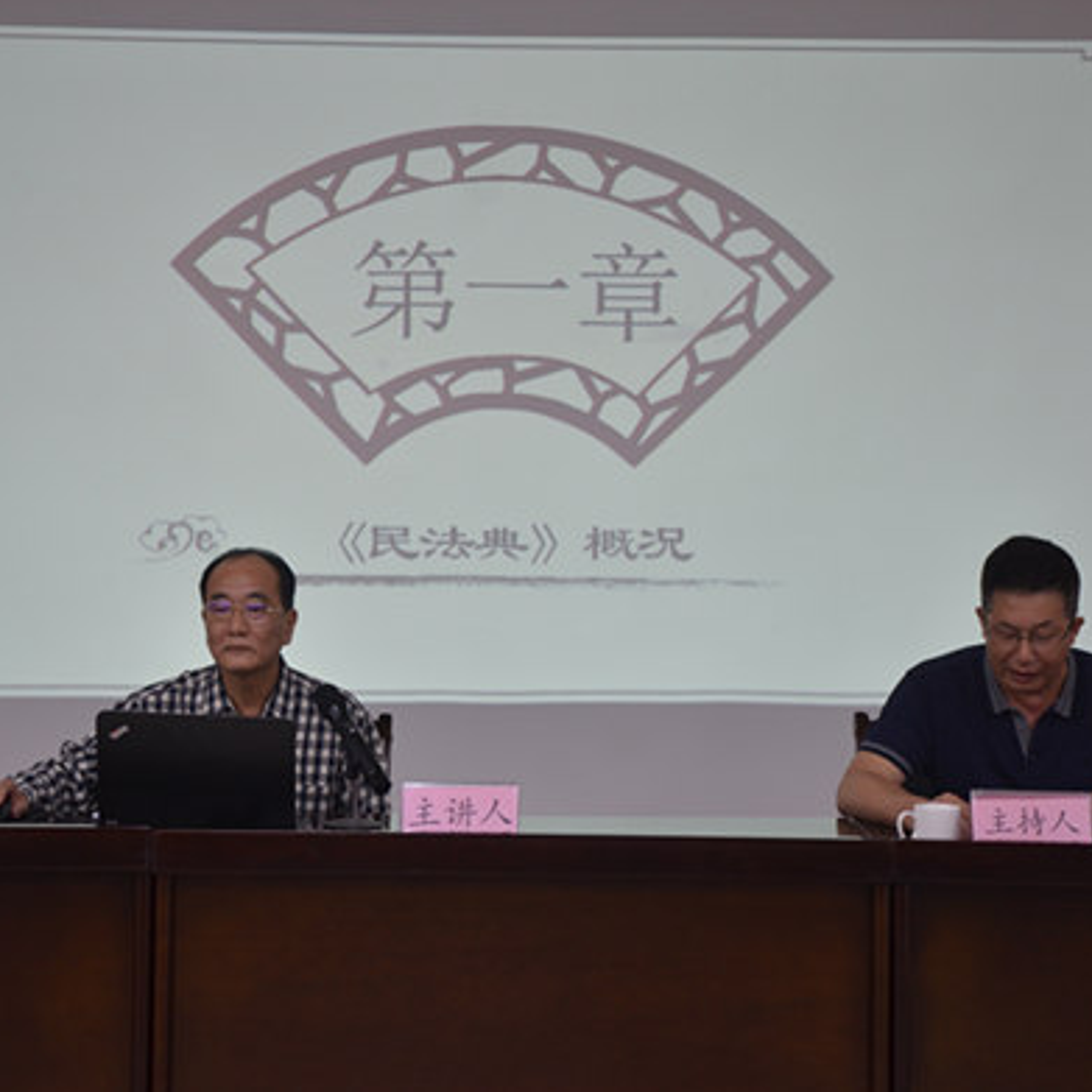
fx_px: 2784
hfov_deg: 22.2
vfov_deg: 22.2
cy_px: 545
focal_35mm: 78
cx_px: 514
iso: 400
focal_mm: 40
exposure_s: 1/80
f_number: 4.5
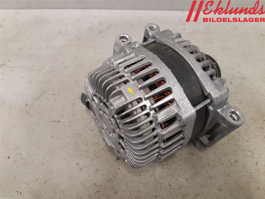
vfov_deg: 53.1
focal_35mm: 26
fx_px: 199
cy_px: 100
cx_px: 132
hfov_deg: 67.3
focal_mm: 3.93
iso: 200
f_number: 1.7
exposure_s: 1/50
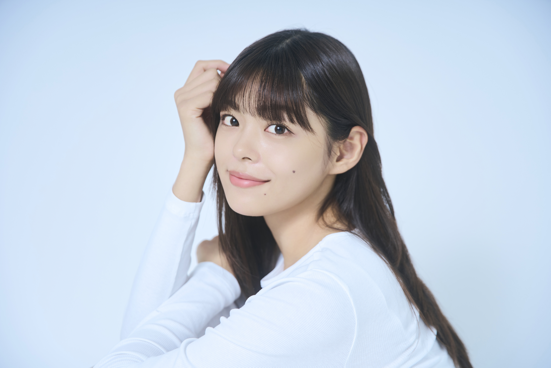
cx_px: 276
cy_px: 184
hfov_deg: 28.8
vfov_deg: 19.5
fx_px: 1071
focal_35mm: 70
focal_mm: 70
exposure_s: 1/125
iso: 100
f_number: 2.8
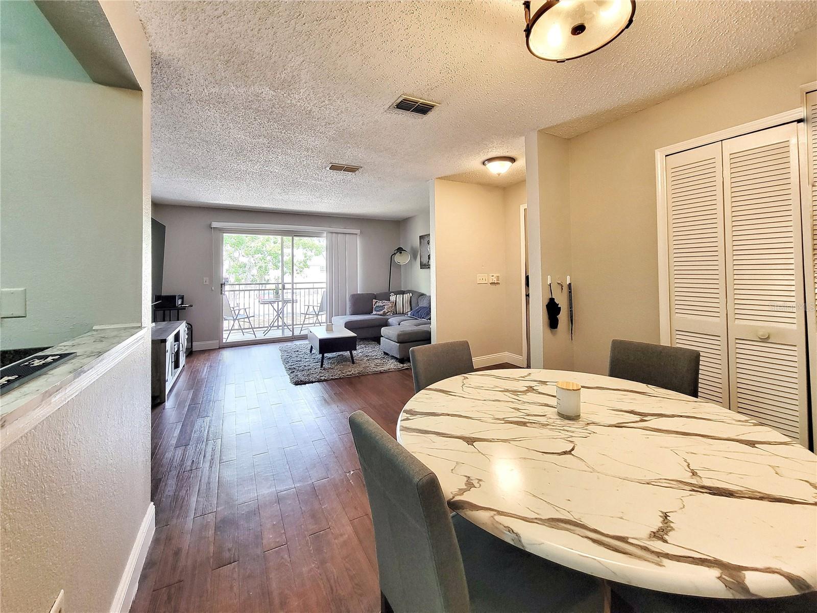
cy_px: 306
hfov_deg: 106.2
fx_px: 307
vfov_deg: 89.9
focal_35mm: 13
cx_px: 408
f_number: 2.2
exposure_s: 1/60
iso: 125
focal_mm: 2.2
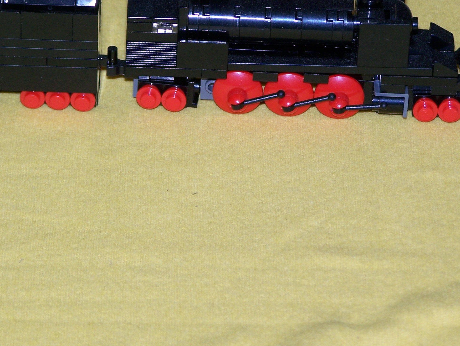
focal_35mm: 204
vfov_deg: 7.3
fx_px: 2713
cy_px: 130
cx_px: 211
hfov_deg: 9.7
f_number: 3.2
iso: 80
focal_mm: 23.1
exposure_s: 1/100
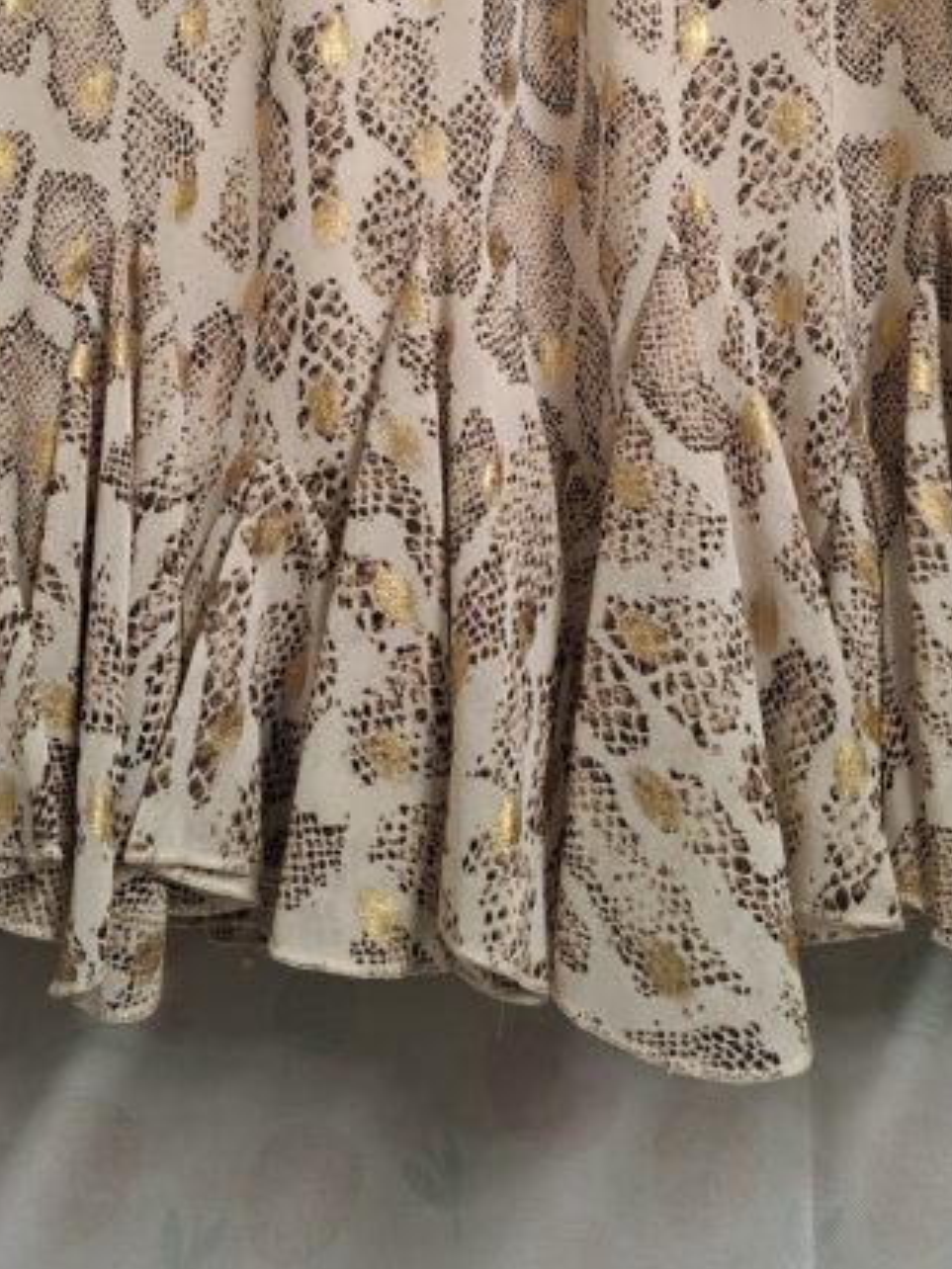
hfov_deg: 33.6
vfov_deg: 41.1
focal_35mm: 43
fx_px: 1577
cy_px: 178
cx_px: 480
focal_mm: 5.54
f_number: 1.8
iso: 250
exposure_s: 1/60
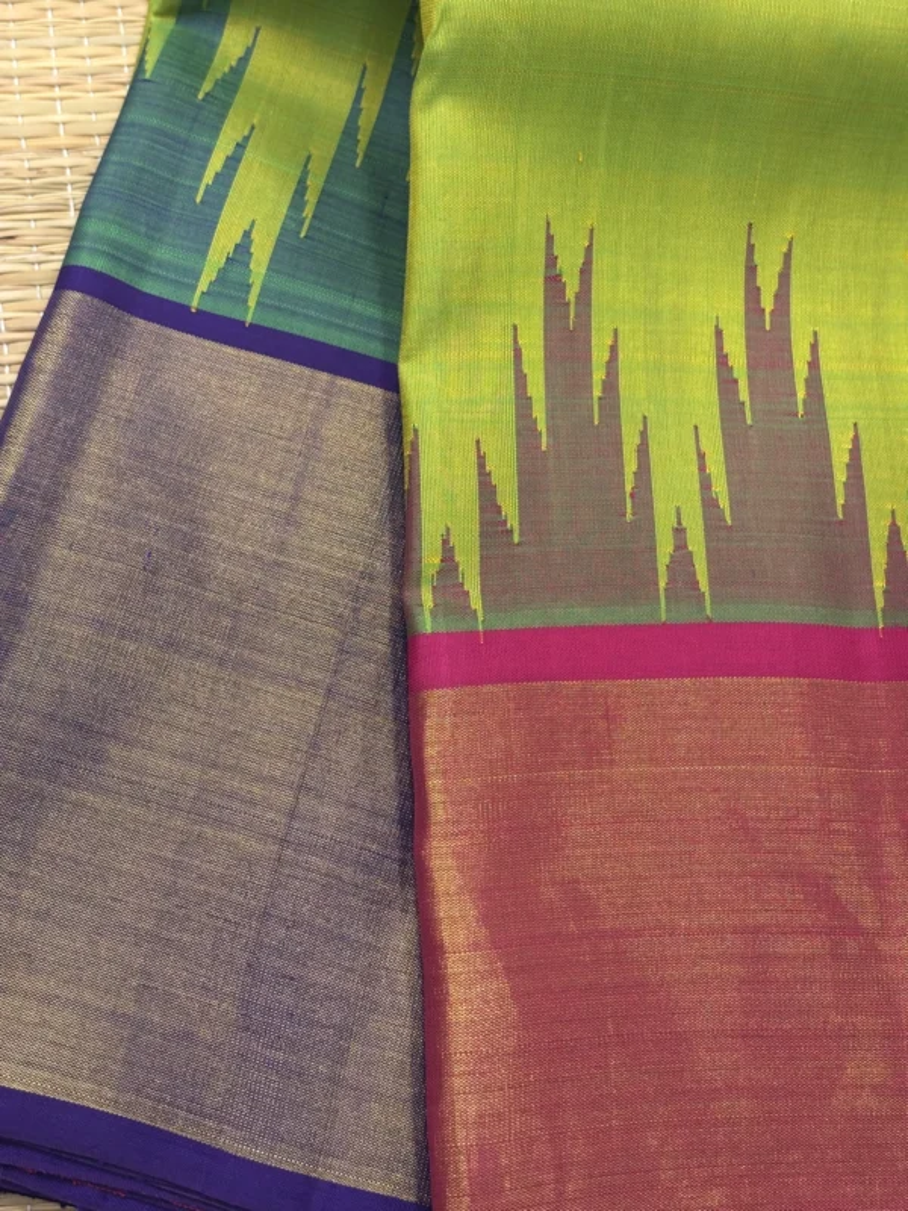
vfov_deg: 36.8
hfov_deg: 28.0
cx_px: 454
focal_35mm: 52
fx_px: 1819
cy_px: 606
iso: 50
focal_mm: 5.96
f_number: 1.6
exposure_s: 1/100
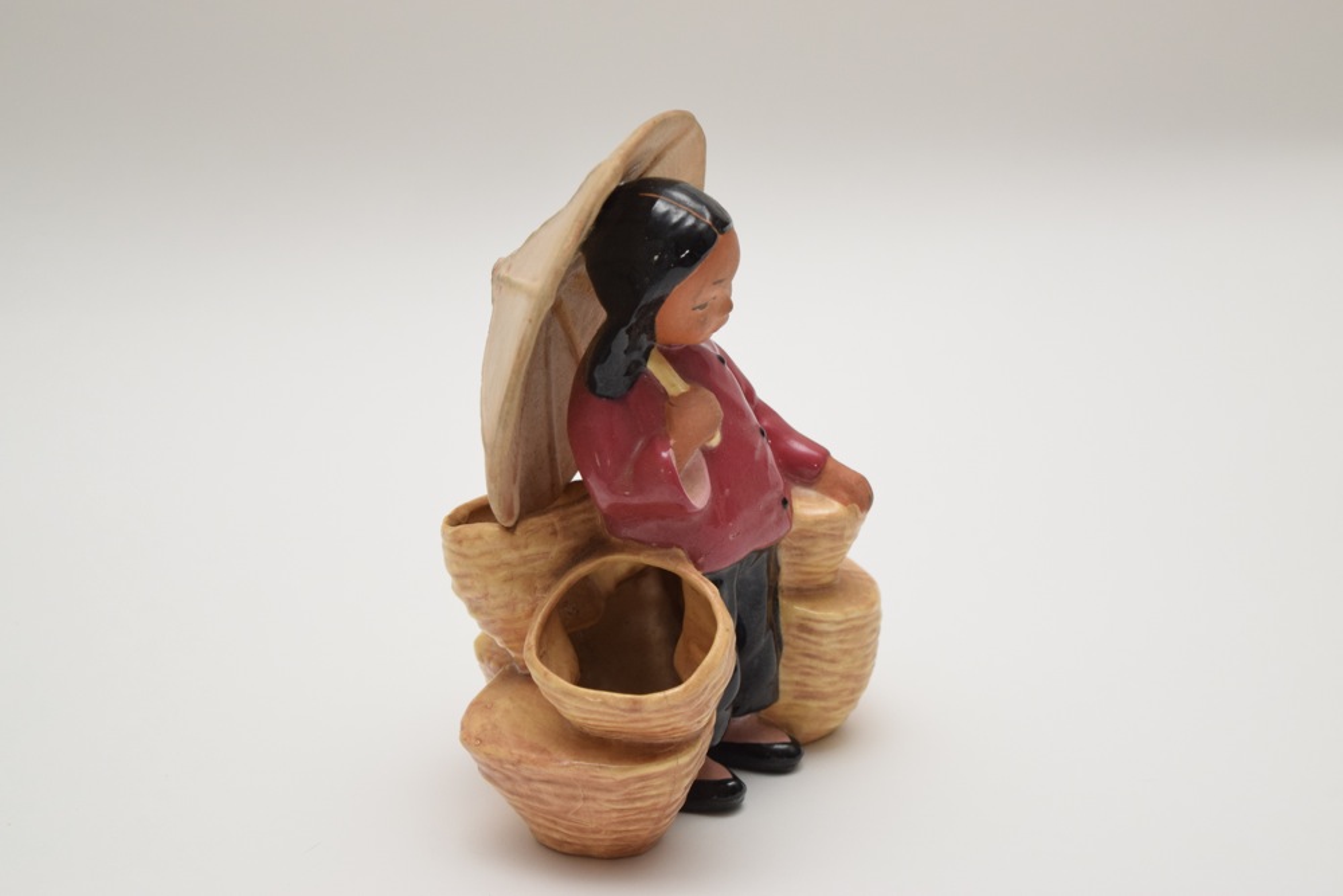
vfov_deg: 16.6
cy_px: 448
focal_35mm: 82
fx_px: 3078
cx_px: 672
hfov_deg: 24.6
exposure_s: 1/60
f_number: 5.6
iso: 900
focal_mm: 55
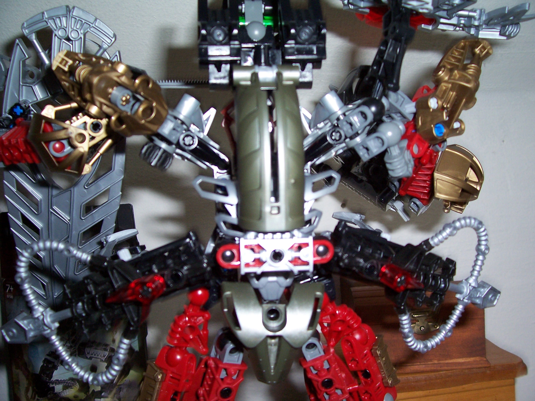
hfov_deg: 54.0
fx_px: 525
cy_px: 200
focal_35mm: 34
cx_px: 268
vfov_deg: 41.8
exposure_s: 1/60
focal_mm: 5.6
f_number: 2.7
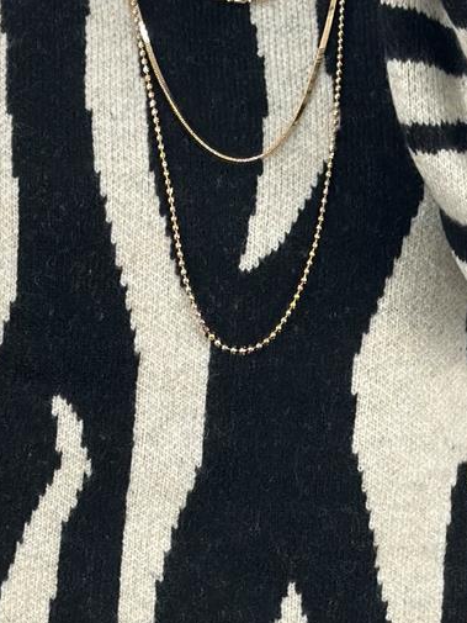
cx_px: 160
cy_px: 492
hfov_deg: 9.8
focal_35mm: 152
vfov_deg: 12.9
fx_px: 2733
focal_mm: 6.86
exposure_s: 1/100
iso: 80
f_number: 1.78
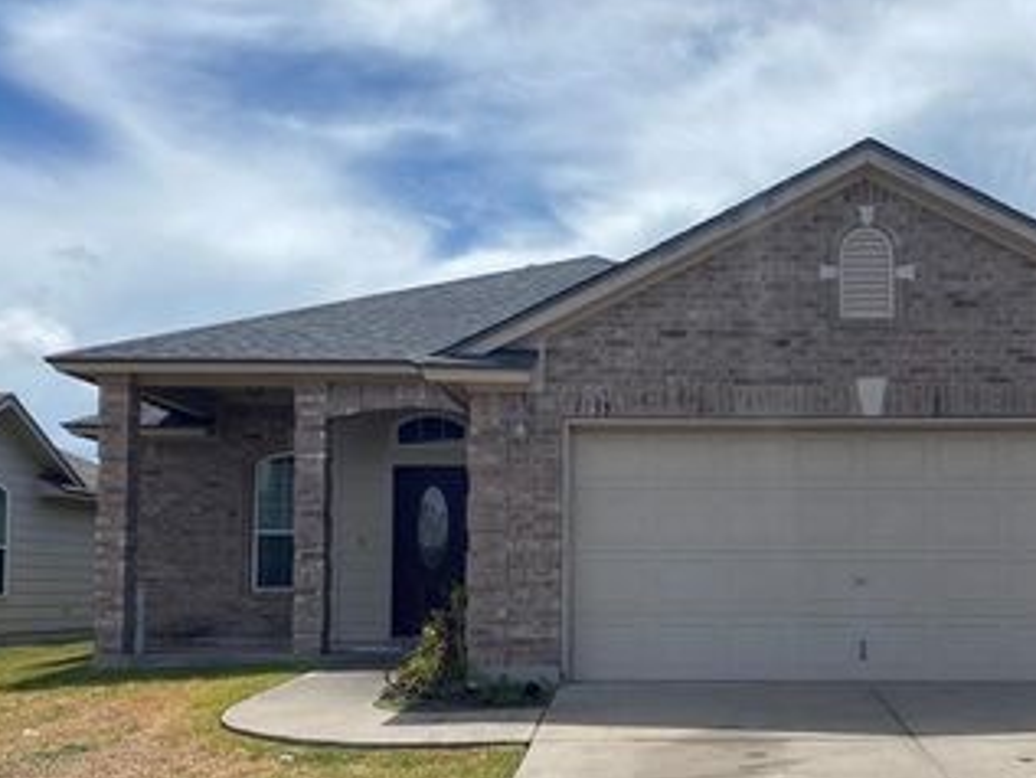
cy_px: 528
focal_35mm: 41
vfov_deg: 34.8
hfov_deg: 45.1
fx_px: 1228
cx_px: 693
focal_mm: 4.25
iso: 32
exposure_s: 1/5025
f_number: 1.8
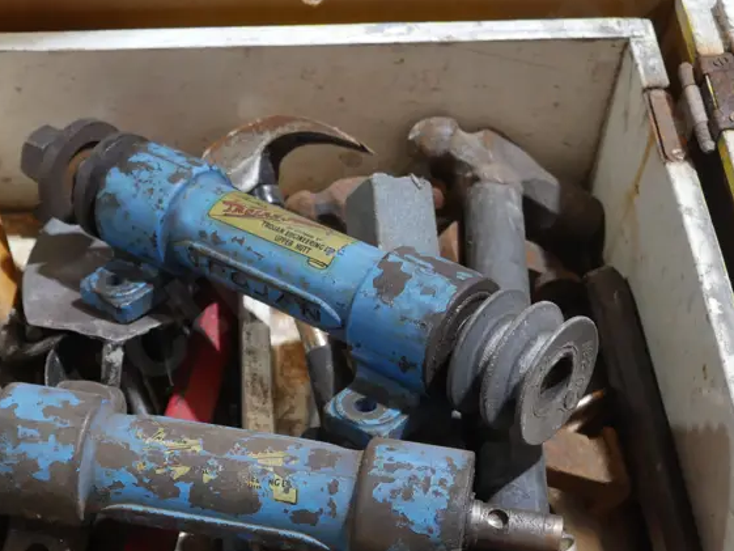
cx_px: 111
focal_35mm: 73
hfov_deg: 26.0
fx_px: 1548
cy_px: 378
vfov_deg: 20.1
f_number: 4.5
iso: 500
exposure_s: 1/60
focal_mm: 20
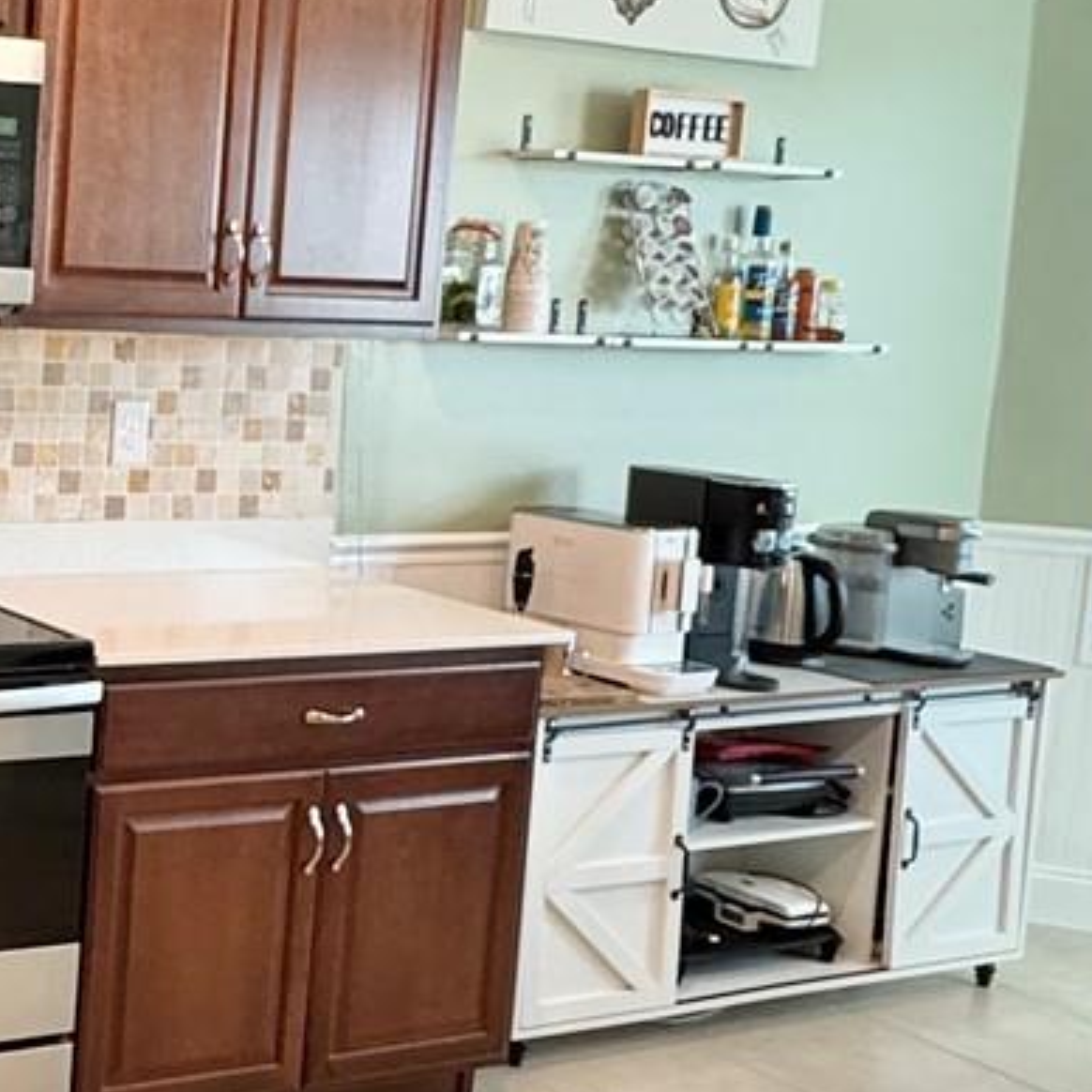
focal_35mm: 51
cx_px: -279
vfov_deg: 33.3
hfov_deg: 28.3
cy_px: 453
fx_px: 1820
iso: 320
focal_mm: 2.22
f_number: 2.2
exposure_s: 1/60
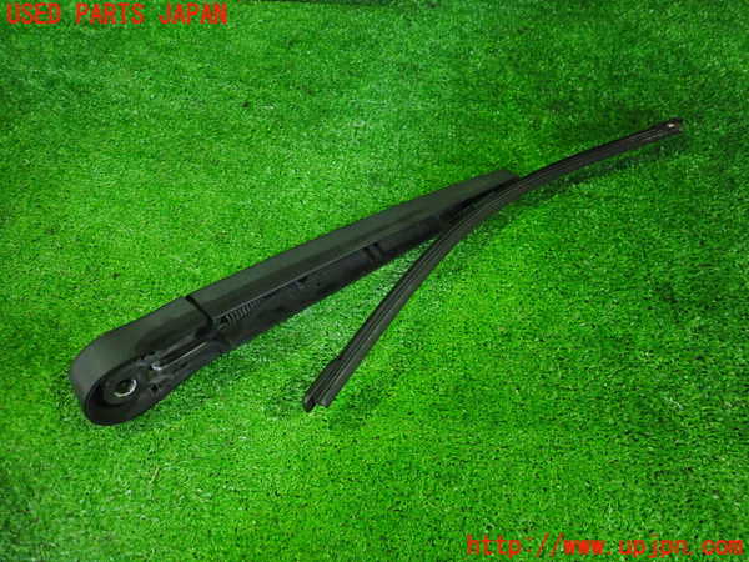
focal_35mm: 25
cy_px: 281
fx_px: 541
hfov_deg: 69.4
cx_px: 374
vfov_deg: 54.9
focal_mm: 4.5
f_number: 2
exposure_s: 1/25
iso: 800
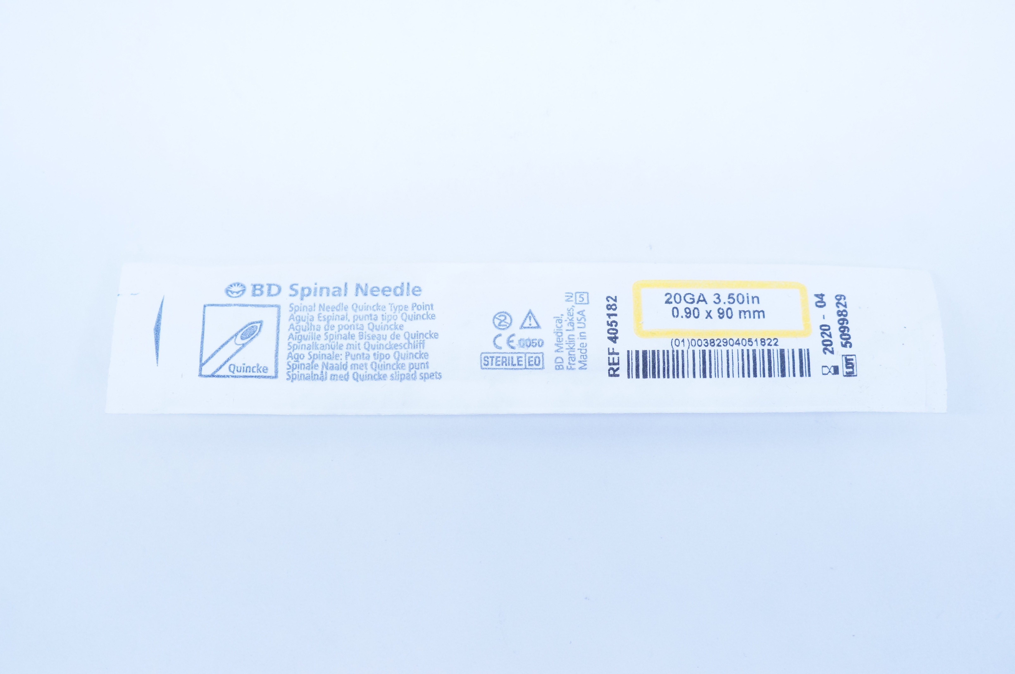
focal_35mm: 39
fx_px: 1098
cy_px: 337
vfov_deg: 34.1
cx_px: 508
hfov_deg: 49.6
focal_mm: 26
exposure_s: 1/125
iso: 800
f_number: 5.6
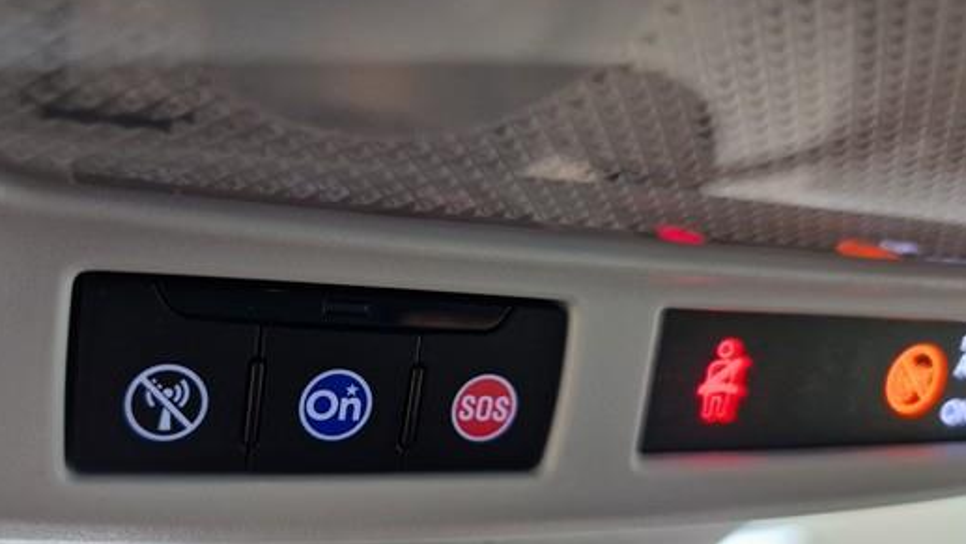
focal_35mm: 31
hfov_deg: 62.0
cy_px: 336
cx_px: 379
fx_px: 794
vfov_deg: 37.6
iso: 640
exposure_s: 1/100
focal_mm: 5.4
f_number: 1.8
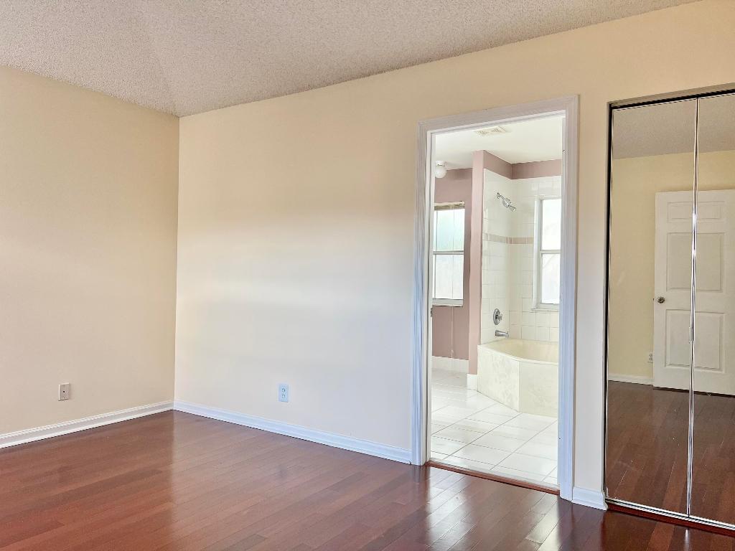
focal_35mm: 26
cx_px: 368
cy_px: 276
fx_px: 552
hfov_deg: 67.3
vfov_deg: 53.1
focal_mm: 5.7
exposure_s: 1/120
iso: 100
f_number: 1.5
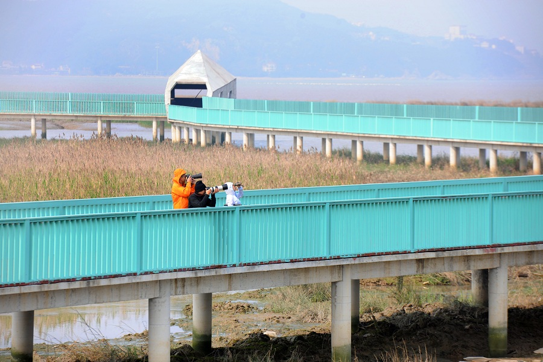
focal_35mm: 200
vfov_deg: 6.9
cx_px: 272
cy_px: 181
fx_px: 3016
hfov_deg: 10.3
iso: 200
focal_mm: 200
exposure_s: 1/320
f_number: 9
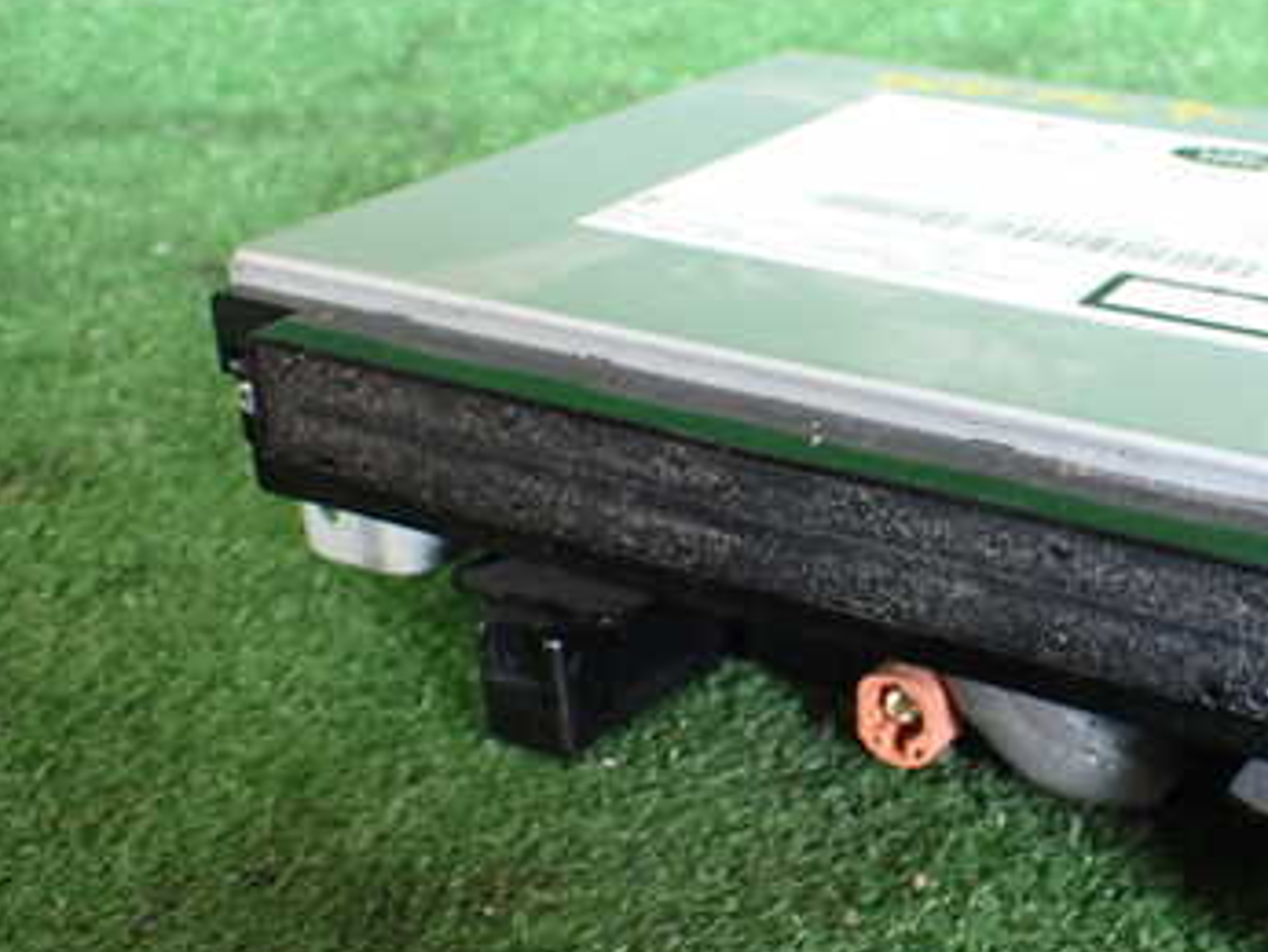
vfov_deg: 28.1
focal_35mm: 52
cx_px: 1022
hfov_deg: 35.5
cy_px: 450
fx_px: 1906
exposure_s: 1/125
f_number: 2.3
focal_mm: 5.4
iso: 500
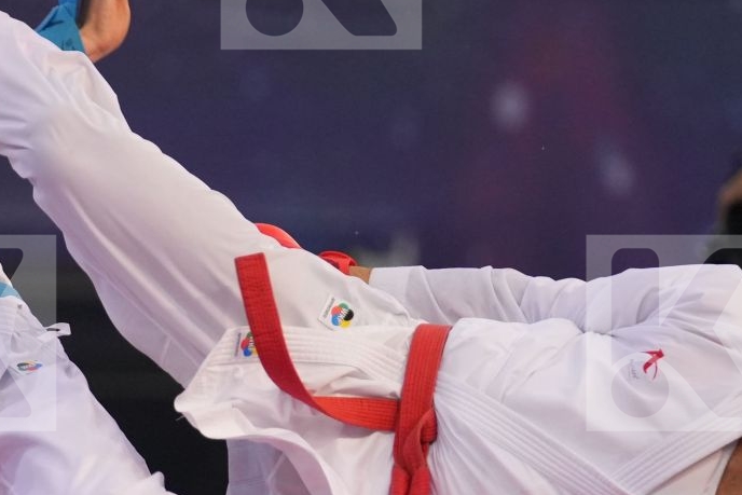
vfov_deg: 2.0
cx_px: 321
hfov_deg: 2.9
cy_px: 333
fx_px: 14450
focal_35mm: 701
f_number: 2.8
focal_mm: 179
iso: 1600
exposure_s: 1/1000
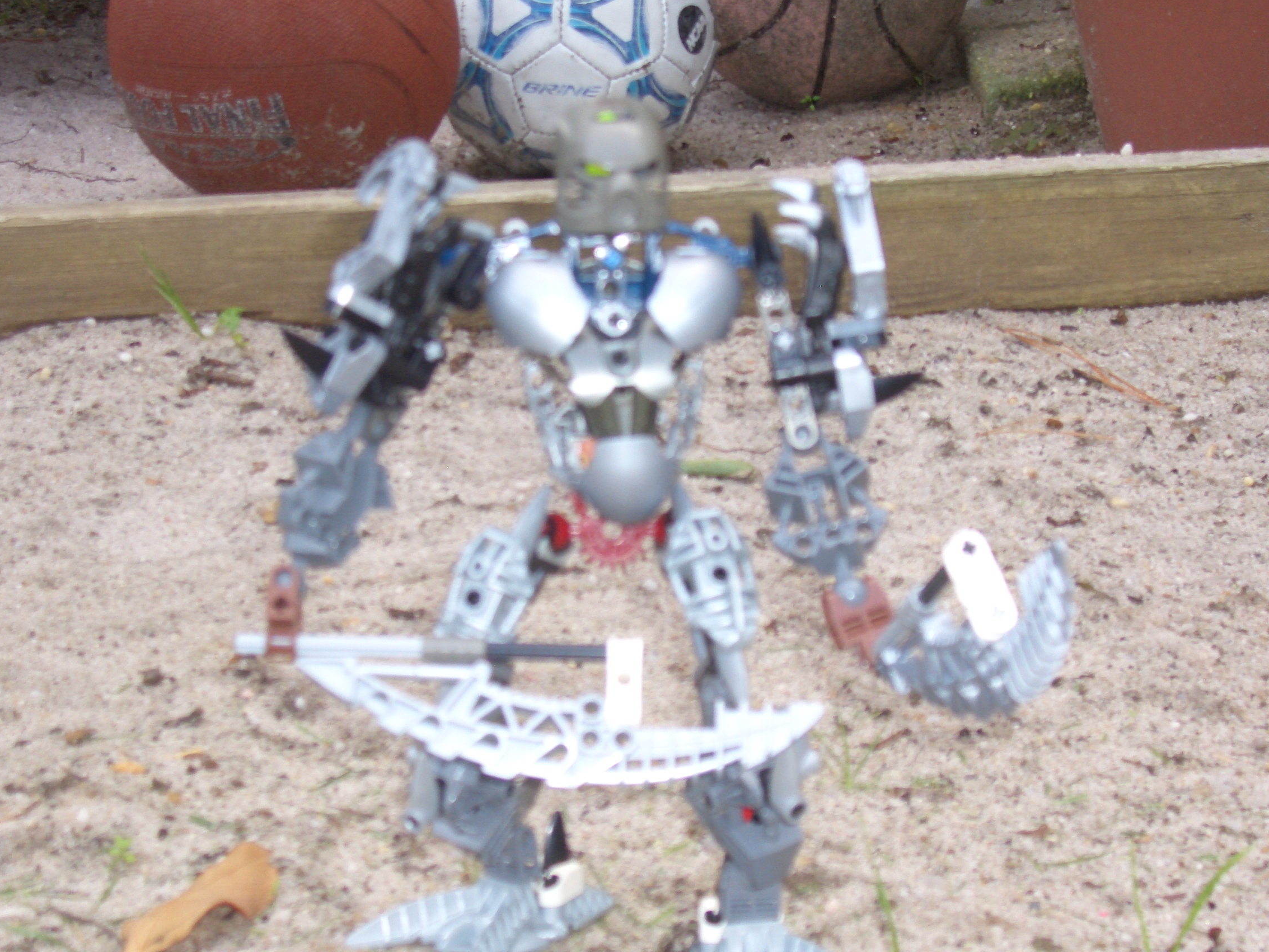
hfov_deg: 27.8
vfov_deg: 21.0
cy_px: 531
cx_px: 633
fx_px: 2567
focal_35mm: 70
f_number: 3.5
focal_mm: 10.2
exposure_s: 1/60
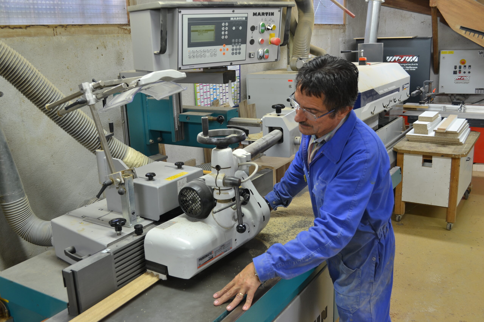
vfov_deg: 36.9
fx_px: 484
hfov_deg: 53.1
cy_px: 161
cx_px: 242
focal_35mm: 36
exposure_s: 1/4
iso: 100
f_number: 5.6
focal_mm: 24
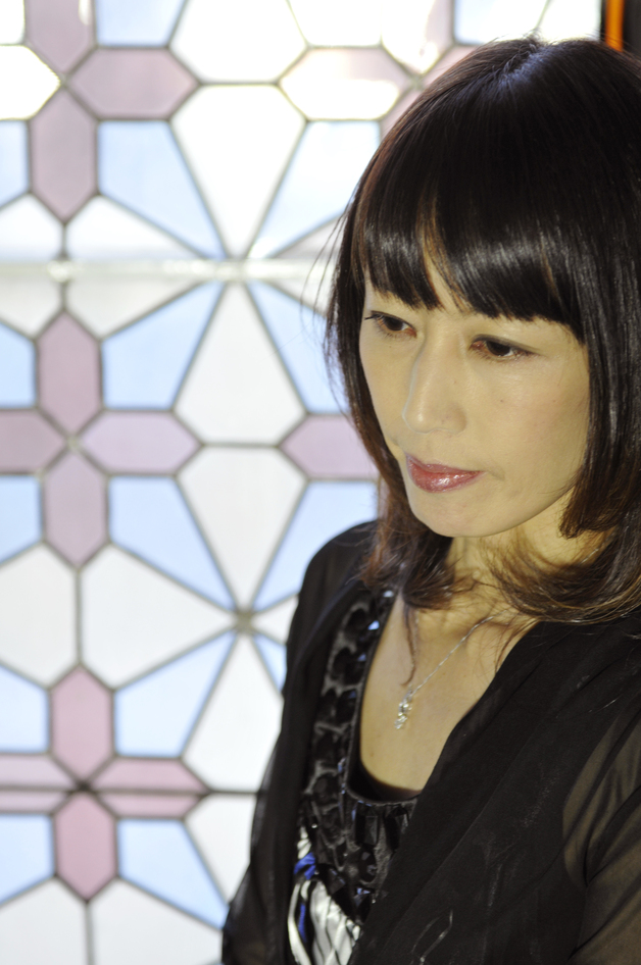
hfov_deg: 18.1
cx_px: 320
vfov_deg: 27.0
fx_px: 2009
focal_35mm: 75
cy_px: 482
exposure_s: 1/40
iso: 400
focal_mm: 50
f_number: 2.8
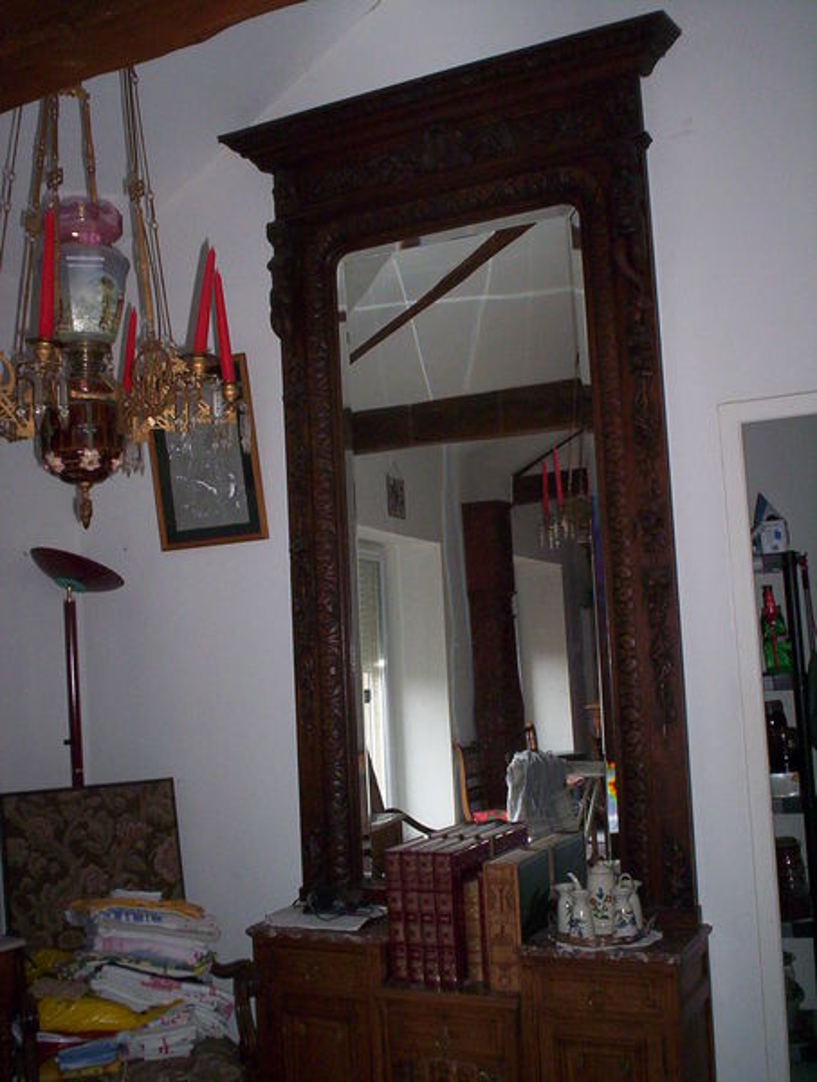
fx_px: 1191
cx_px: 408
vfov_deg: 48.9
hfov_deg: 37.9
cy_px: 541
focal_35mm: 38
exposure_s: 1/60
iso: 140
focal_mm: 4.99
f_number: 4.5
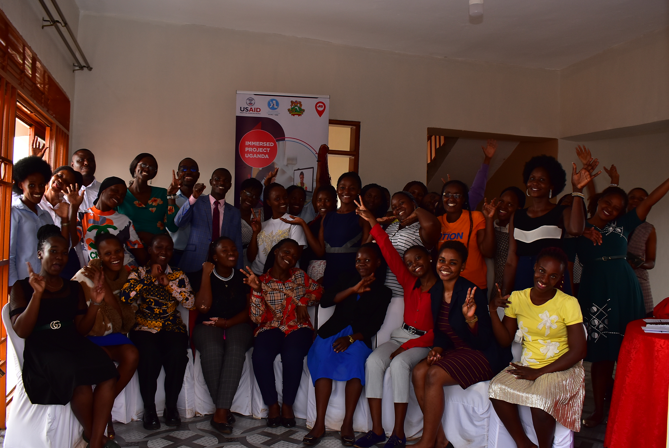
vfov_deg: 40.0
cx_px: 334
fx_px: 614
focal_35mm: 33
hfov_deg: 57.2
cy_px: 224
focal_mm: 22
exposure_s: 1/40
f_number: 5.6
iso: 400
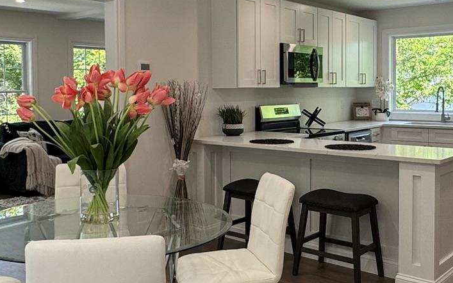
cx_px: 224
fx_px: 531
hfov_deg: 46.2
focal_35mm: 43
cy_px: 109
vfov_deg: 29.8
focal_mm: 2.22
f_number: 2.2
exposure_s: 1/99
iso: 80
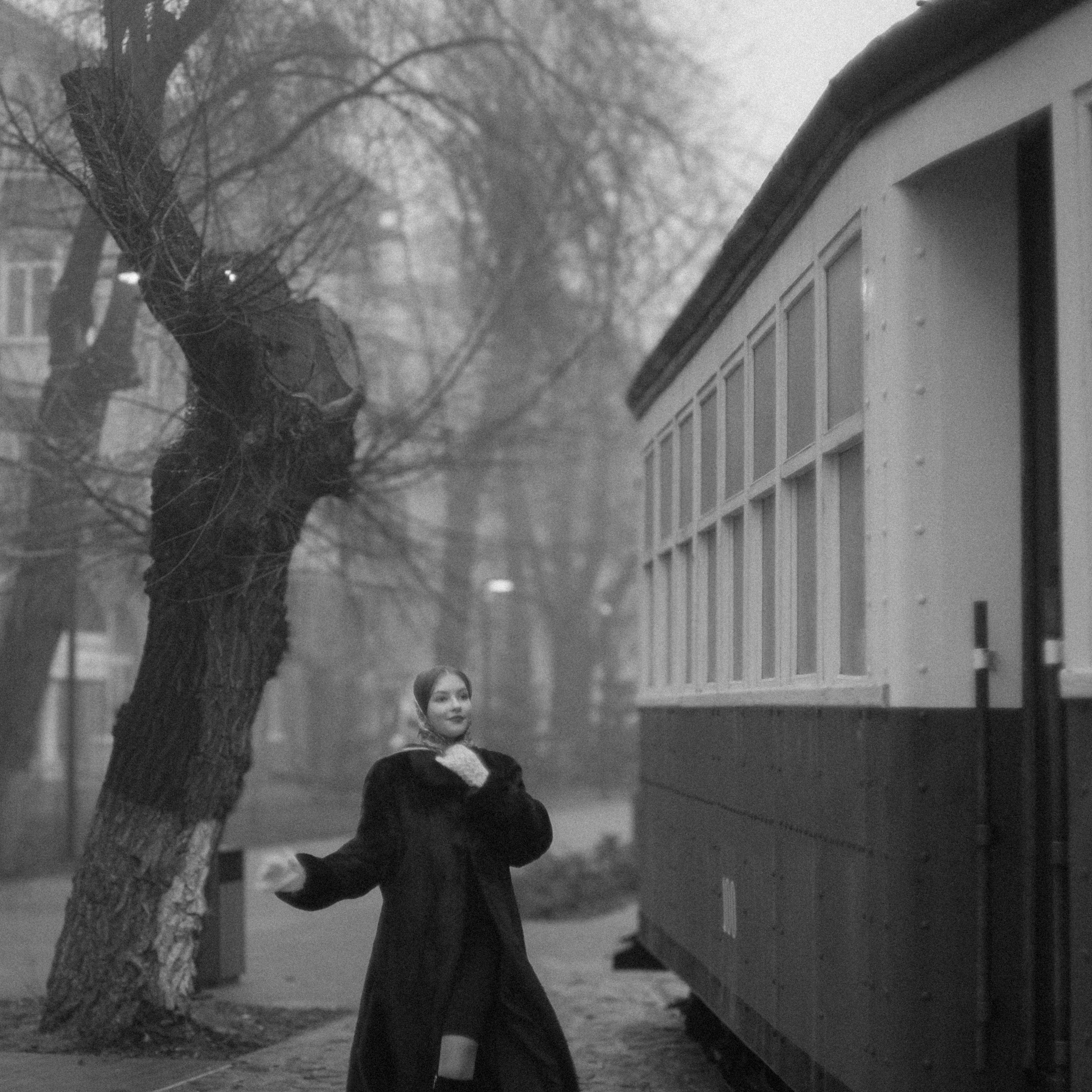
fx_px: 2427
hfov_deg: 25.4
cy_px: 675
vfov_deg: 25.3
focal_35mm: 68
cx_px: 545
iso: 1250
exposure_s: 1/125
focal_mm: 35
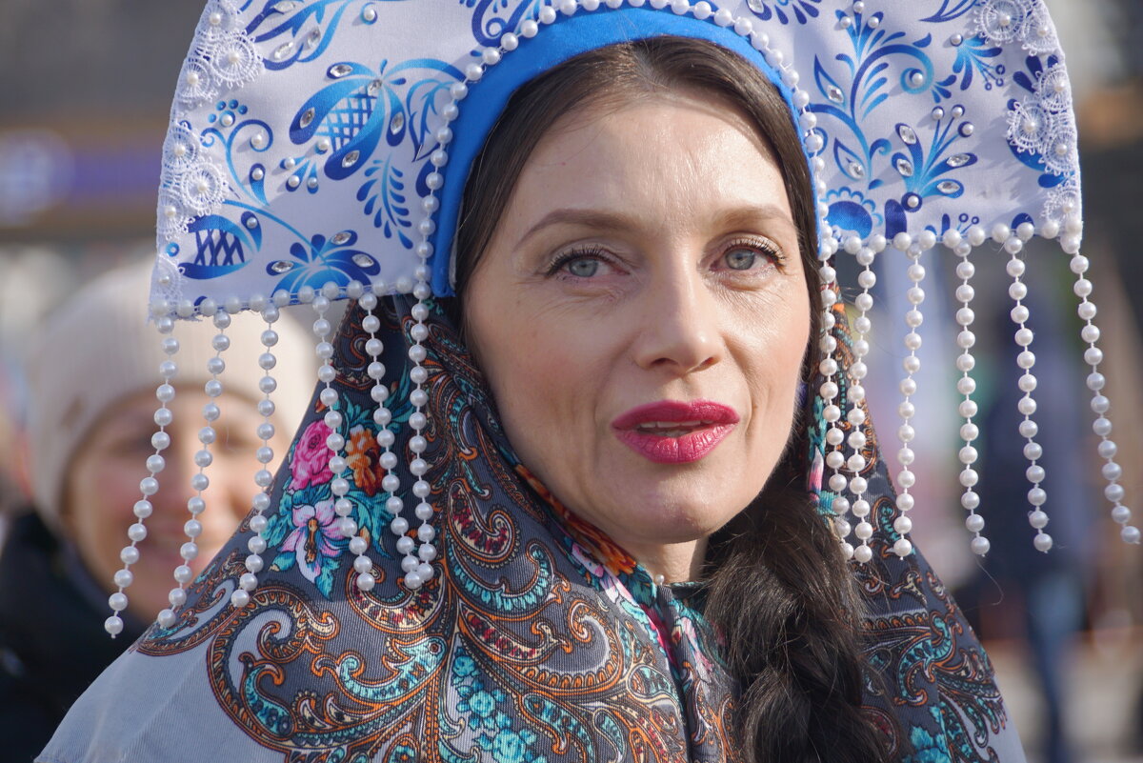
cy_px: 382
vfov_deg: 4.6
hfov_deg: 6.9
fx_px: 9528
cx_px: 572
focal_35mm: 300
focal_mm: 200
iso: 125
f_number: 6.3
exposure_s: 1/320
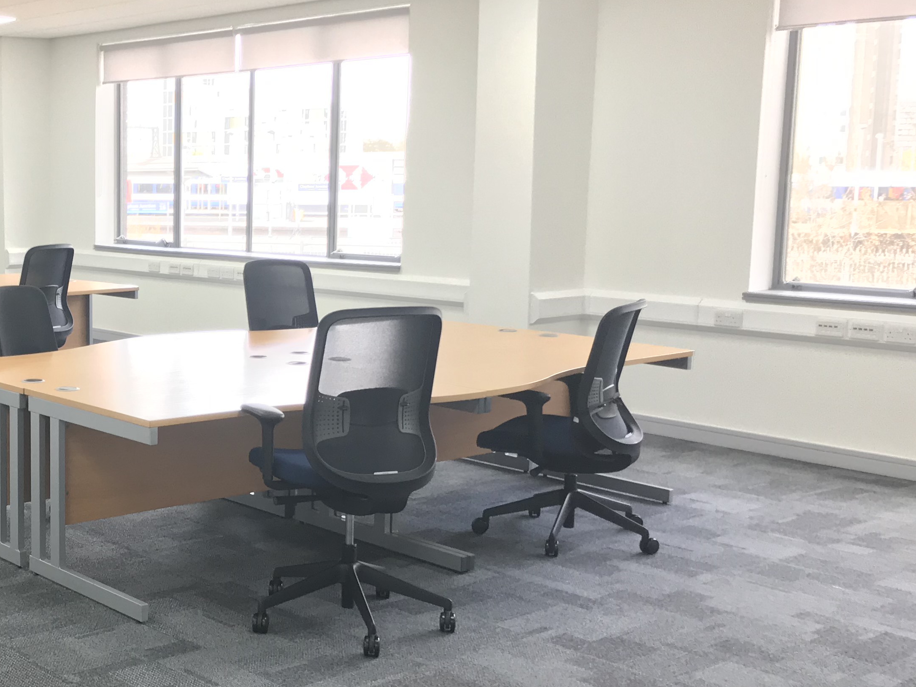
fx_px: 1376
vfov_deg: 28.0
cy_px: 372
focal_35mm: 52
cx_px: 76
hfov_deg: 34.6
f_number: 1.8
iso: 32
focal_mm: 3.99
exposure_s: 1/33
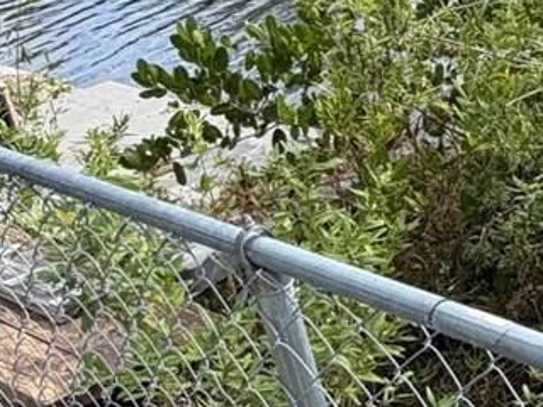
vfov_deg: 20.9
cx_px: 791
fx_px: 1098
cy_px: 129
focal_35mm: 70
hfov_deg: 23.0
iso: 40
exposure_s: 1/502
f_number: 2.2
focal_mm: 2.22
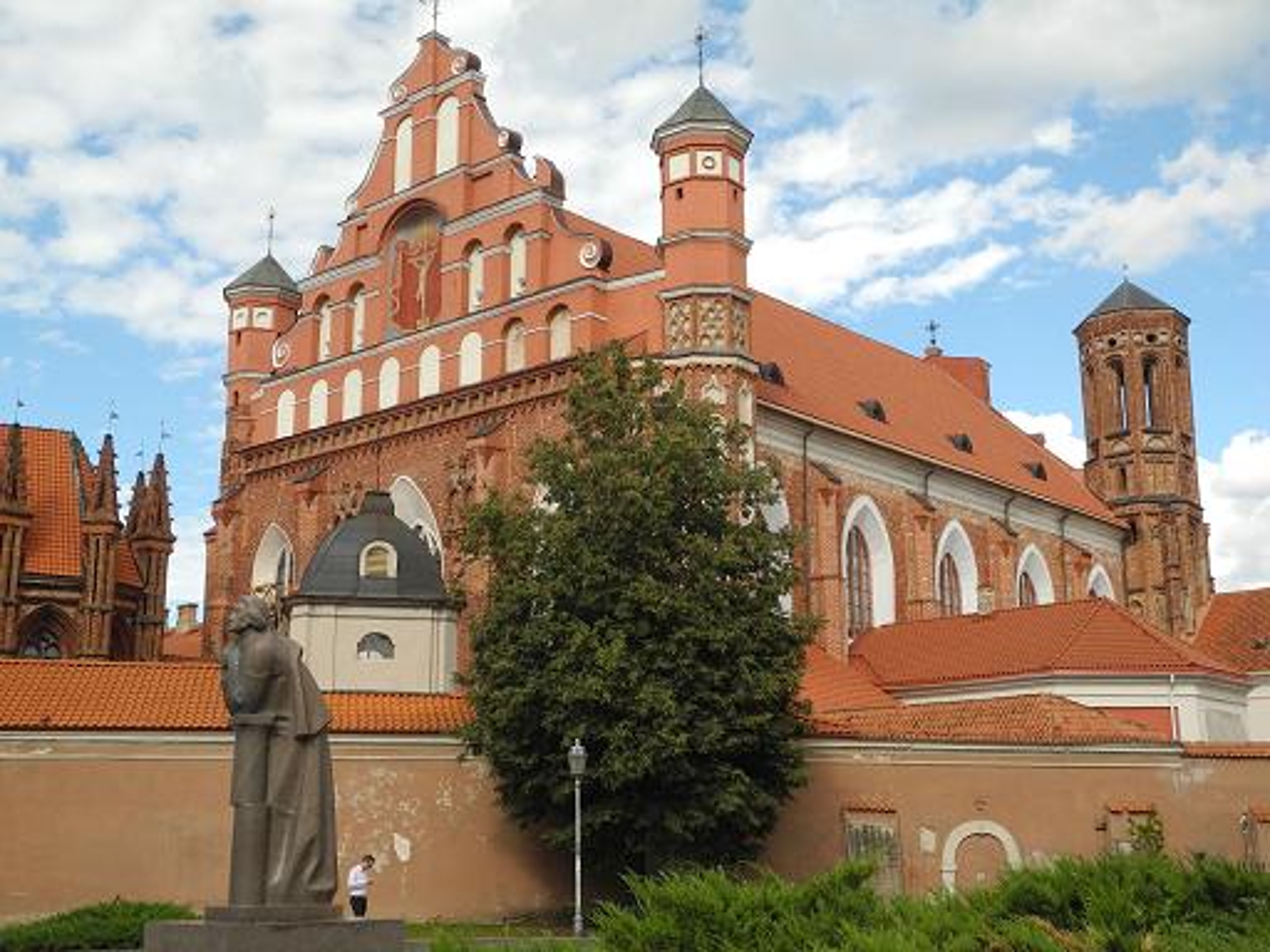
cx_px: 635
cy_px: 476
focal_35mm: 45
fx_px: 1651
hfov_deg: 42.1
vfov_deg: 32.2
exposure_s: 1/800
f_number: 3.2
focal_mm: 9.7
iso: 100
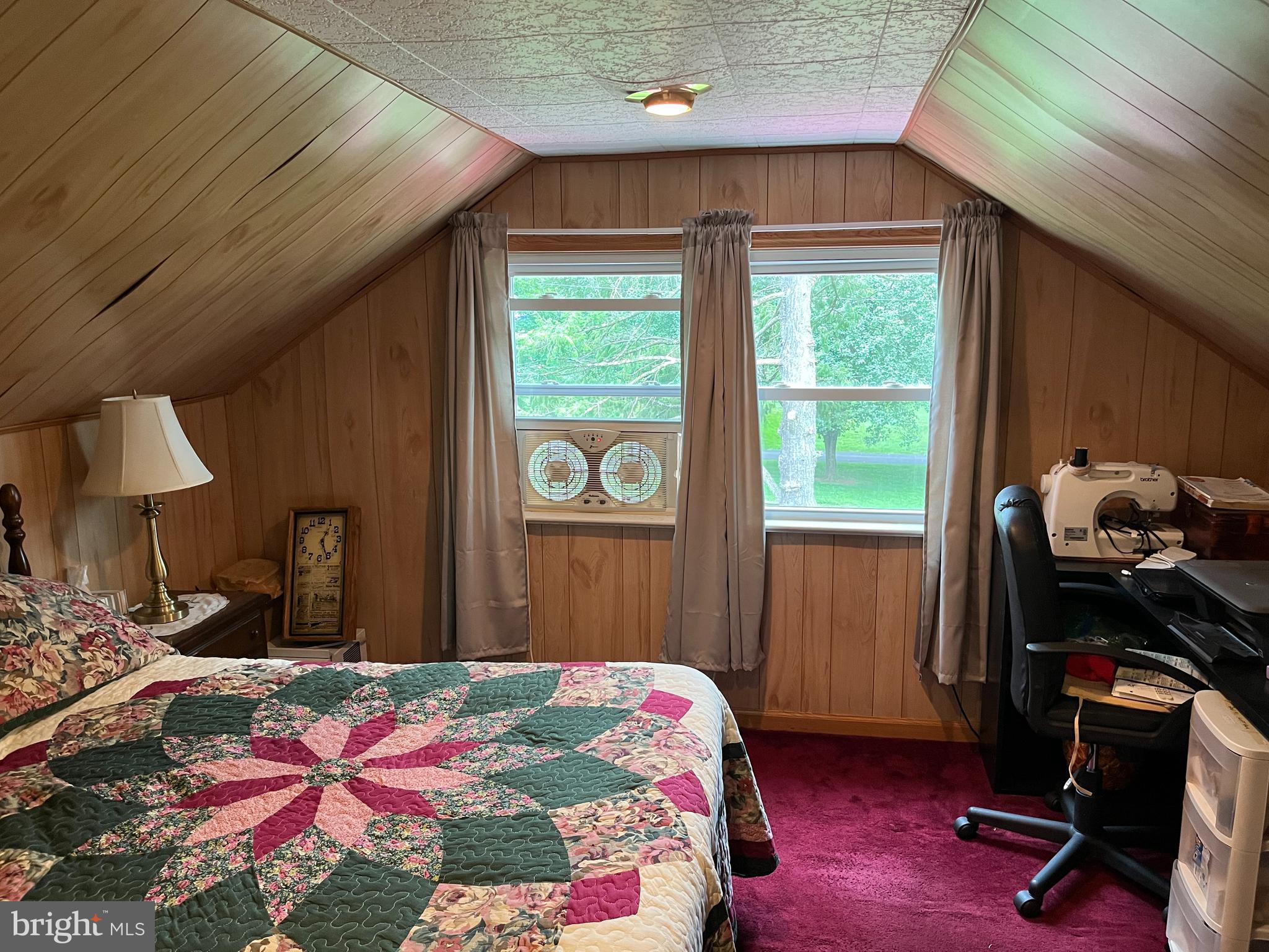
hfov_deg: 67.3
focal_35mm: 26
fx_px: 953
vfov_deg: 53.1
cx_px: 634
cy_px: 476
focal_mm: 5.1
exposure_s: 1/60
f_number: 1.6
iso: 250
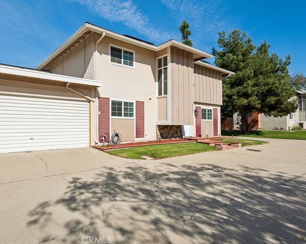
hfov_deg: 74.6
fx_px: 199
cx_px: 131
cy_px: 120
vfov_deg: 63.1
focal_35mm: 22
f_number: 8
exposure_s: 1/2500
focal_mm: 19
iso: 400
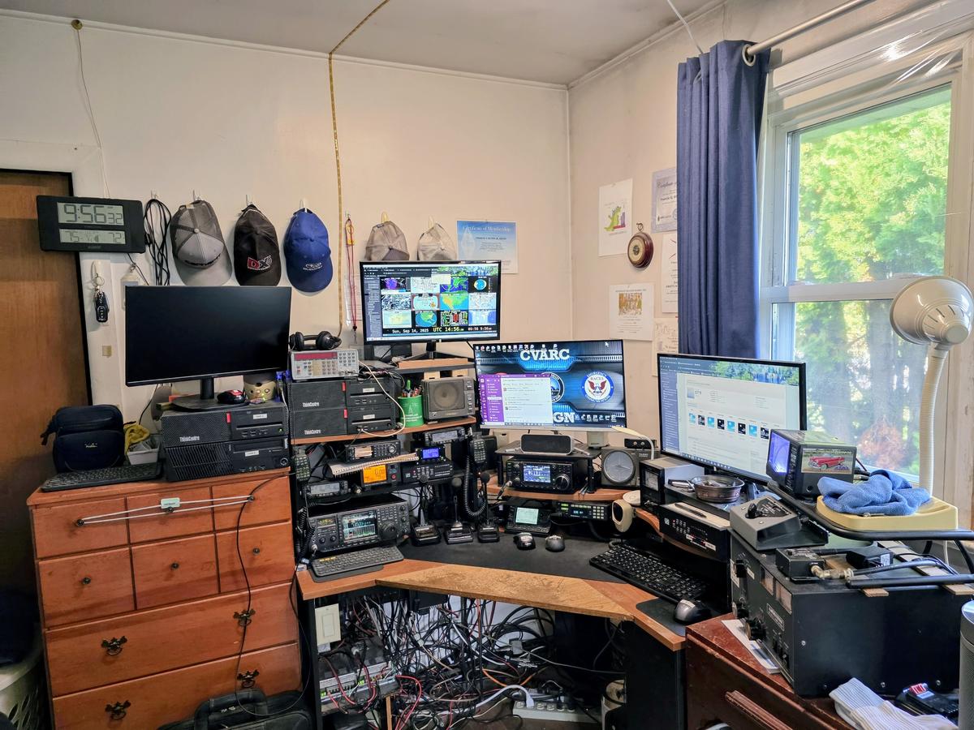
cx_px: 487
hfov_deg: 73.9
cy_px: 365
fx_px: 647
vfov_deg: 58.9
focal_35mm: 23
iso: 320
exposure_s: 1/120
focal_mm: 6.3
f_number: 1.7
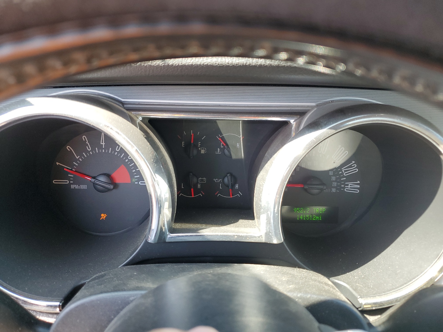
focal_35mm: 26
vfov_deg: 53.1
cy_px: 166
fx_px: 333
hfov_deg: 67.3
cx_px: 222
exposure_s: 1/120
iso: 59
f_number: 1.5
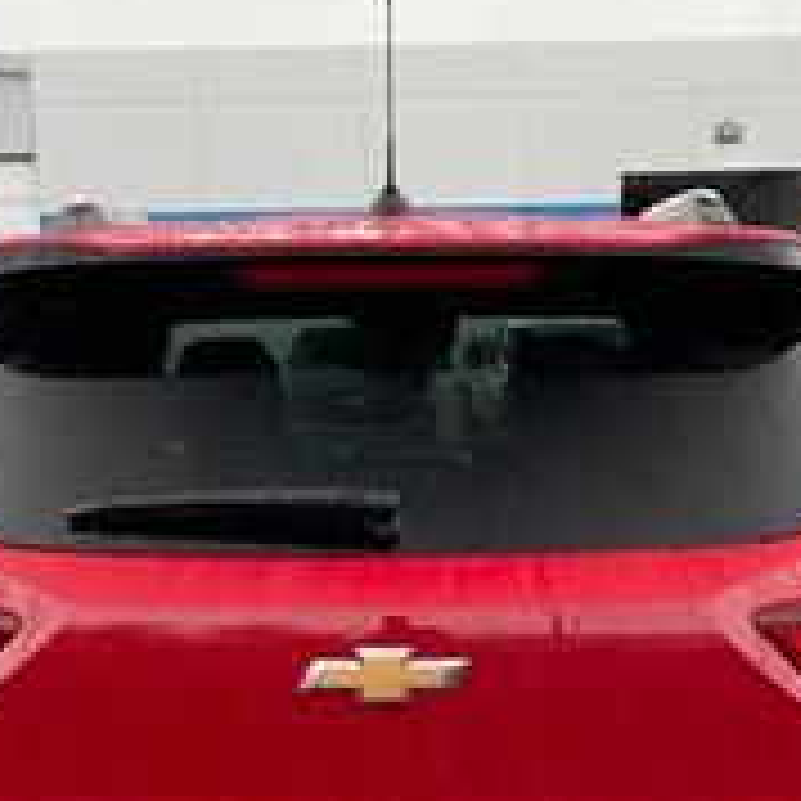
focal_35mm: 65
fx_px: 1702
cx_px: 346
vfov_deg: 25.3
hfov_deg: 26.5
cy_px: 783
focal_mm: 4.2
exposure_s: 1/764
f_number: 1.6
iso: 32
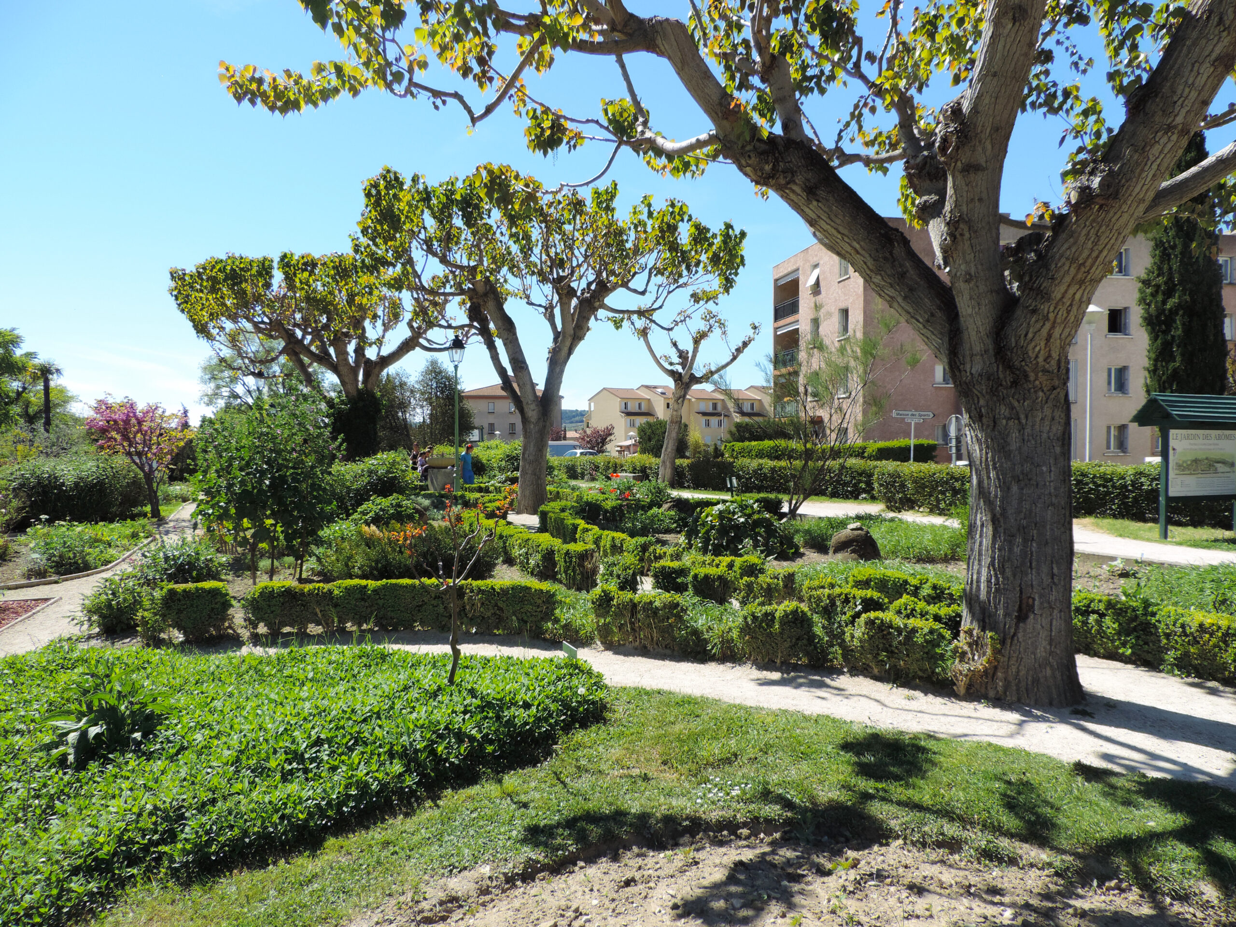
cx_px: 618
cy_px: 464
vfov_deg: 56.8
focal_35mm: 24
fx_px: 857
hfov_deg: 71.6
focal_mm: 4.3
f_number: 3
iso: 80
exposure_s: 1/800
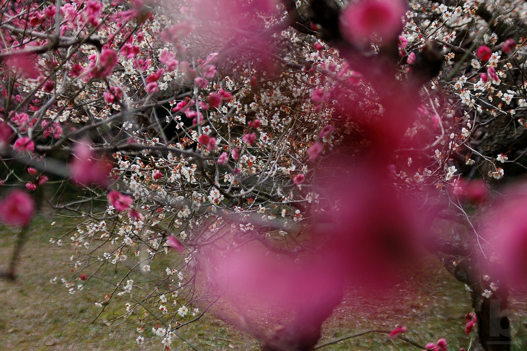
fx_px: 834
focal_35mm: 57
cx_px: 264
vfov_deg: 23.7
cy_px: 176
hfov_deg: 35.1
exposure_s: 1/250
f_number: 5
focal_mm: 38
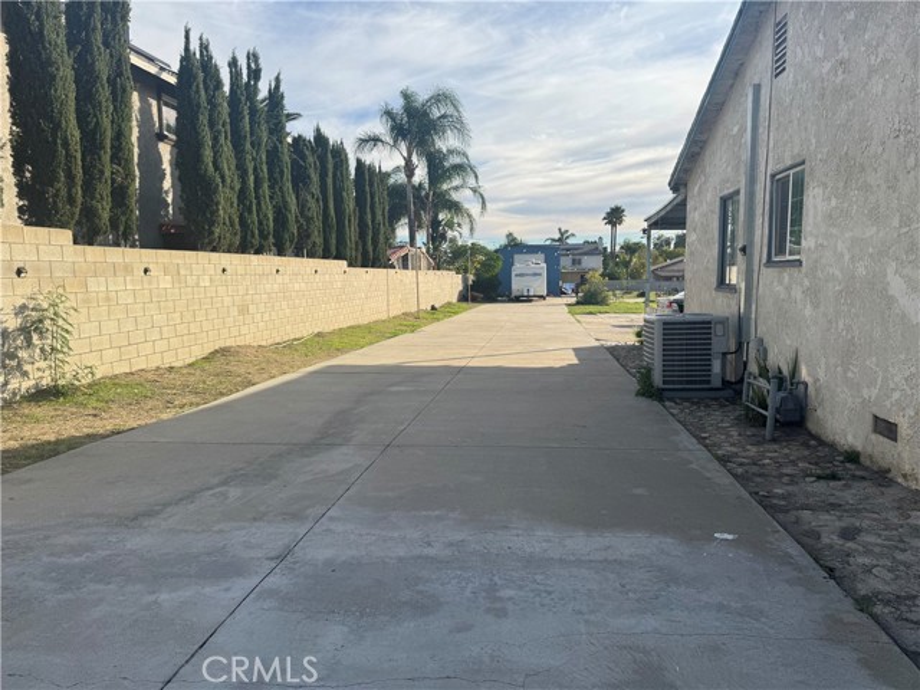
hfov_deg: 71.6
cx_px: 460
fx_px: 638
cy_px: 345
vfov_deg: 56.8
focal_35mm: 24
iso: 80
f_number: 1.78
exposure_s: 1/3413
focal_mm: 6.76
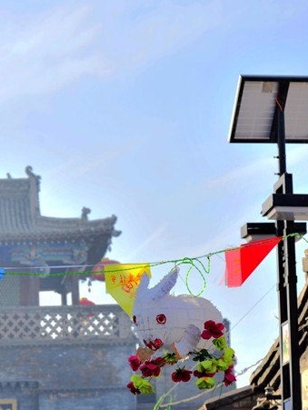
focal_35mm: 149
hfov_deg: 9.9
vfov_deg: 13.2
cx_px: -12
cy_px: 289
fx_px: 1765
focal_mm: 70
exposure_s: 1/640
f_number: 6.3
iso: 250
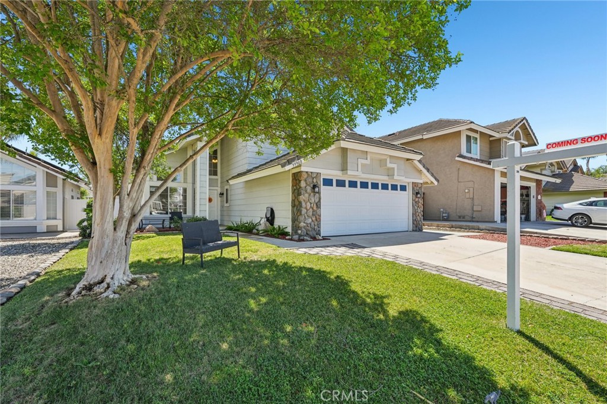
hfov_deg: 96.8
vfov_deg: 73.7
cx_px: 304
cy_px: 202
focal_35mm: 16
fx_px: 270
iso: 400
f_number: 8
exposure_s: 1/250
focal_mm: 16
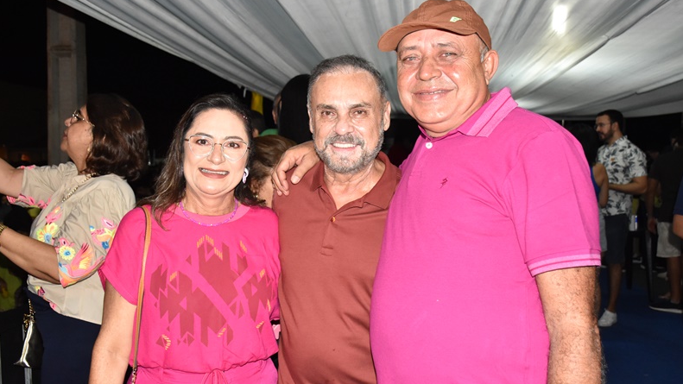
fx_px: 662
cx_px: 340
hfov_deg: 54.6
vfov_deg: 32.4
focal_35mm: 37
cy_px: 190
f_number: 4.5
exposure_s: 1/160
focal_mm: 23
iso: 2000
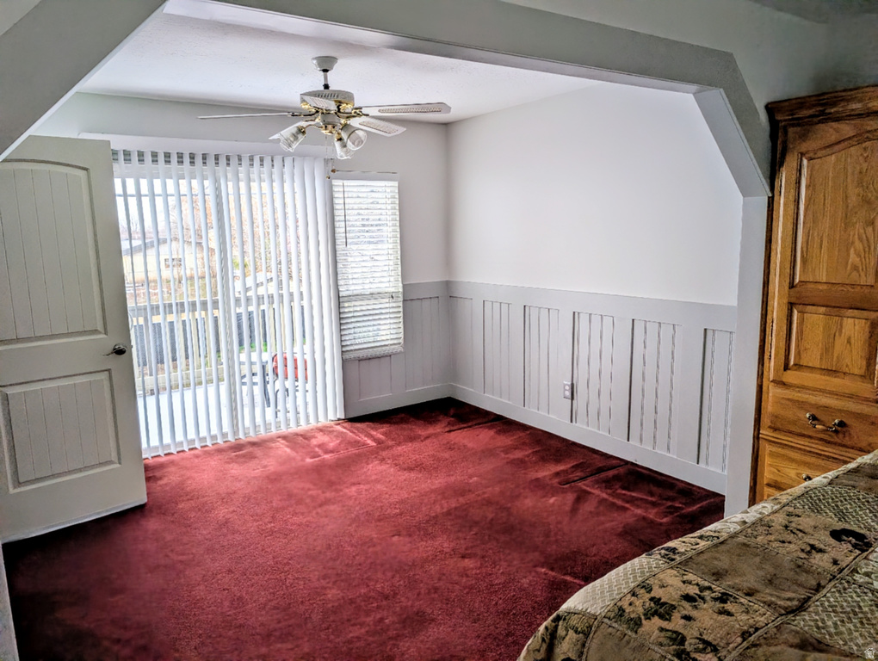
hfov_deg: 71.5
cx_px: 439
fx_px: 610
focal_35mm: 24
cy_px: 330
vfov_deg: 56.9
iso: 28
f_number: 1.68
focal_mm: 6.9
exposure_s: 1/120
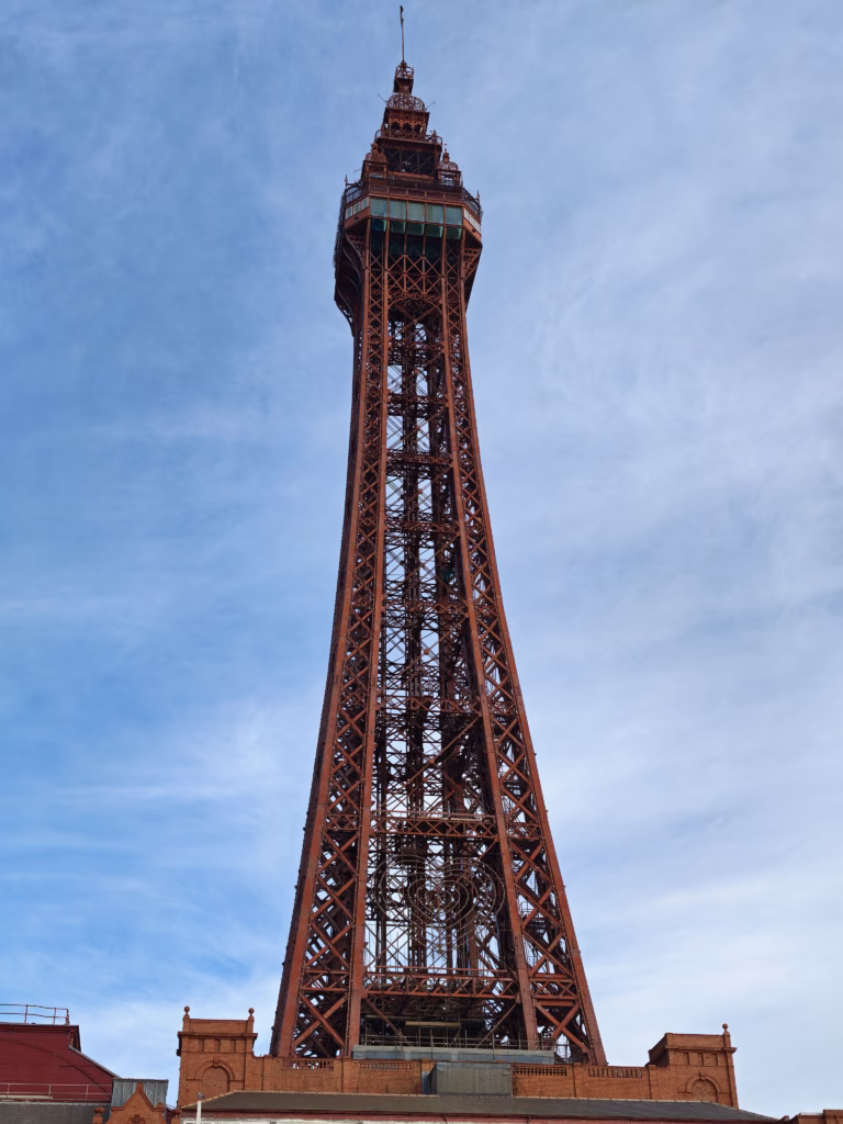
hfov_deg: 31.5
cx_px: 422
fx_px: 1494
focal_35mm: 46
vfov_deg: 41.2
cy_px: 562
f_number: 1.6
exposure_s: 1/500
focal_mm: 6.55
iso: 50
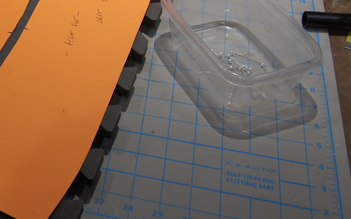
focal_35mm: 66
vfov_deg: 19.2
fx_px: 631
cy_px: -1
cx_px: -56
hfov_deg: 27.7
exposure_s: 1/100
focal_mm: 18
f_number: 5
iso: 400
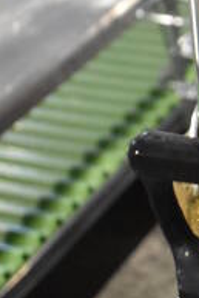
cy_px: 22
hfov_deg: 9.8
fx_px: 1059
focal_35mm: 128
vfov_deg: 15.8
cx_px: 433
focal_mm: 18
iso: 2200
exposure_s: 1/125
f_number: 3.5
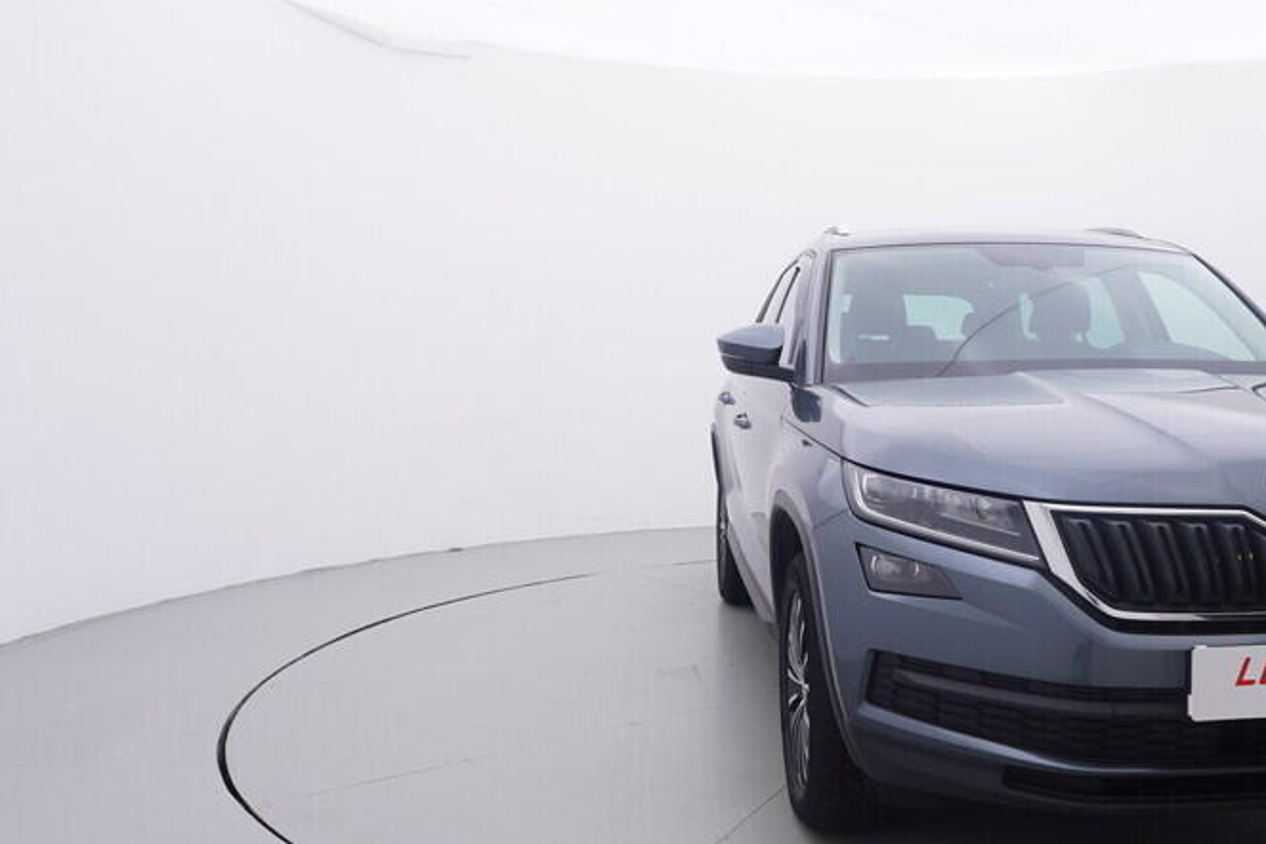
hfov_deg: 53.5
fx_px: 1223
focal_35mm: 35
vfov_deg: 38.0
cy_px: 495
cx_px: 855
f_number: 5
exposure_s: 1/80
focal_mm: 15
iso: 200
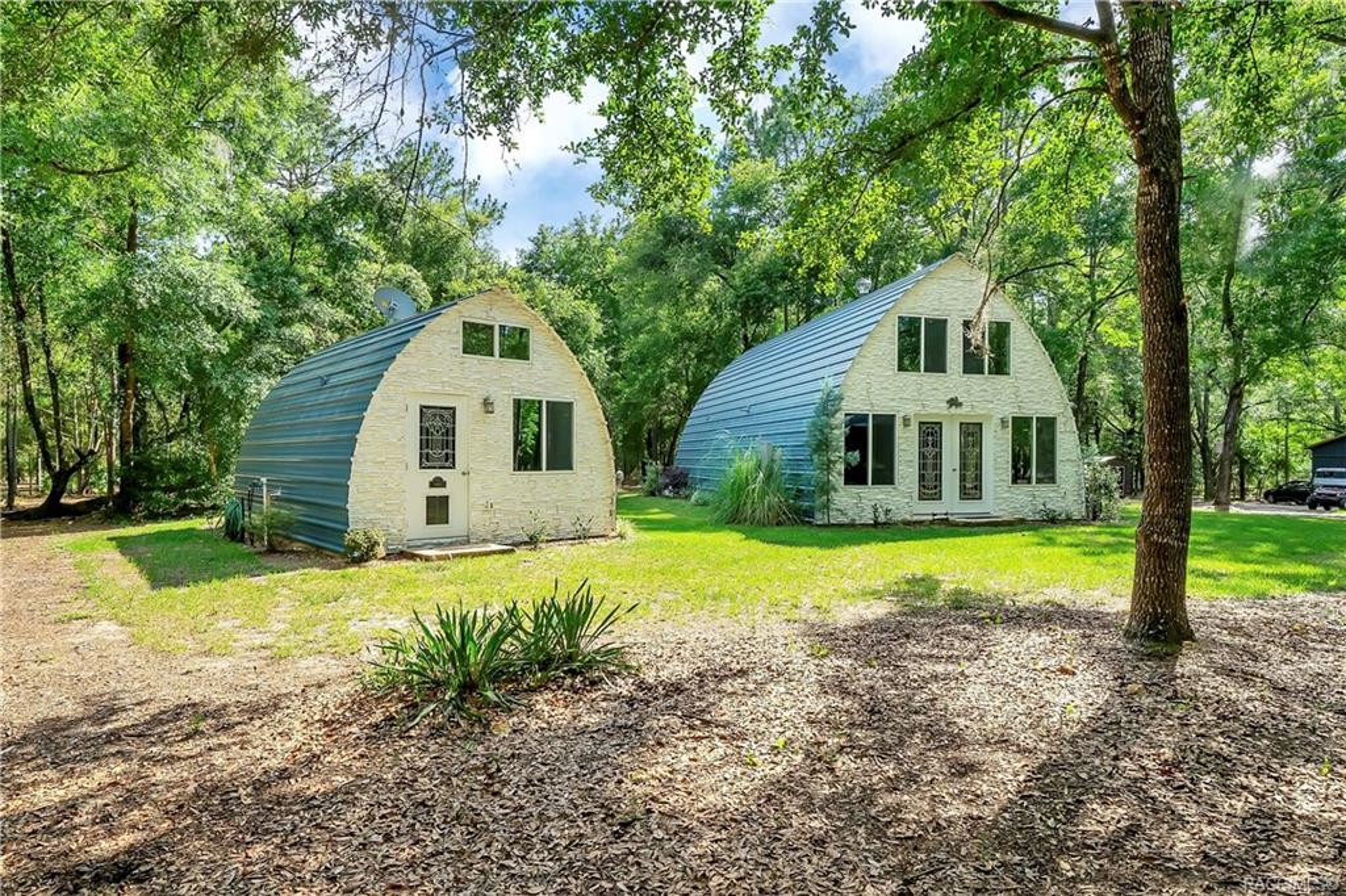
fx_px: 673
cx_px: 673
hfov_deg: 90.0
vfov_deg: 67.3
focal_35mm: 18
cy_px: 448
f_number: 8
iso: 320
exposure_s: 1/250
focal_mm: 12
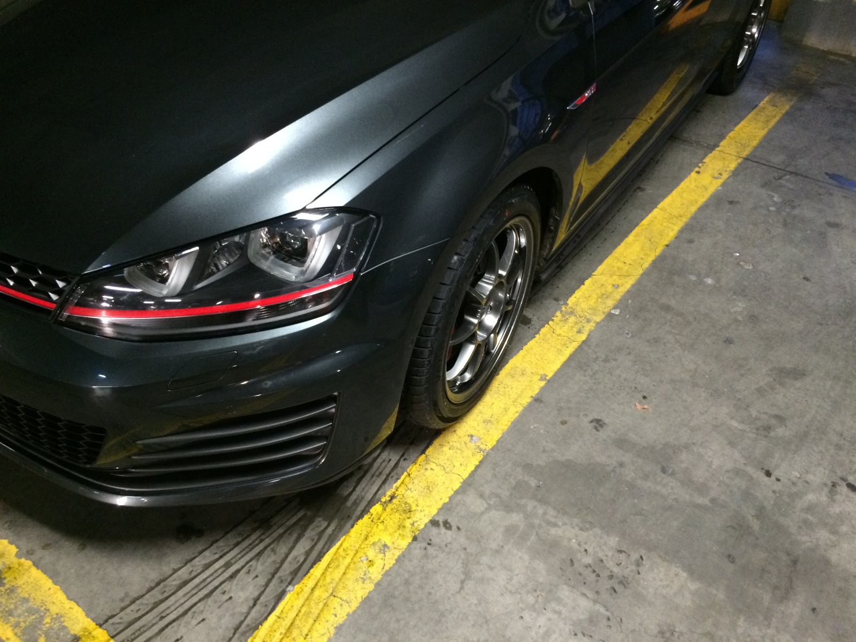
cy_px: 321
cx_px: 428
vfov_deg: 48.2
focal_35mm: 29
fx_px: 717
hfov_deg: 61.7
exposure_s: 1/15
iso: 320
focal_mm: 4.15
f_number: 2.2
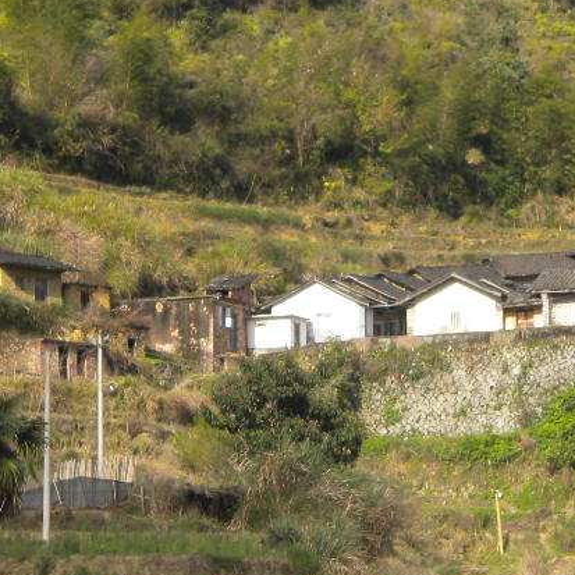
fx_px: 3251
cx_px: 400
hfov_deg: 10.1
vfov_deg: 10.1
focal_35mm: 173
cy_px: 485
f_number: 7.2
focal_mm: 14.3
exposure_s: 1/144
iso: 80
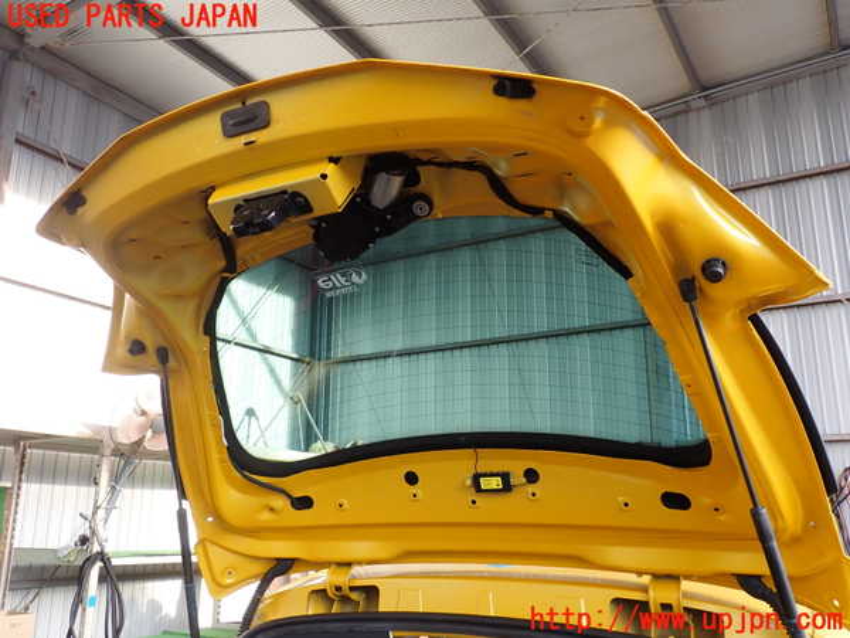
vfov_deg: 46.8
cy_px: 319
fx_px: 737
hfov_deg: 60.0
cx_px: 425
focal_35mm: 30
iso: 100
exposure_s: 1/80
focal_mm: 5.4
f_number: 3.2
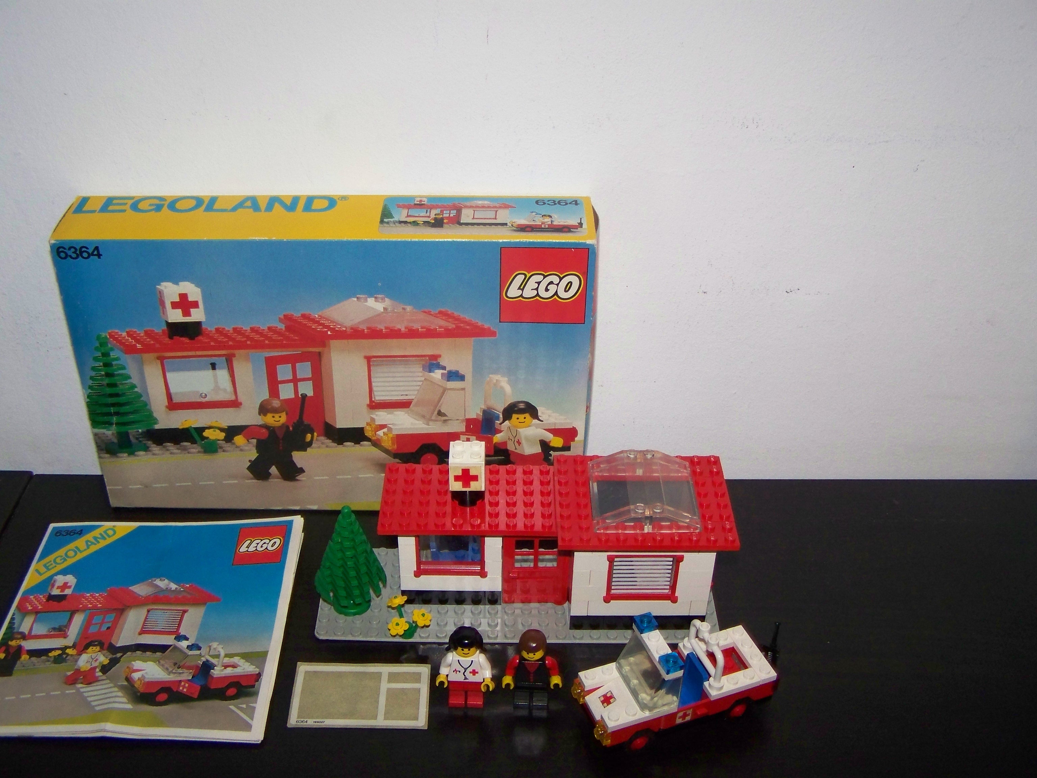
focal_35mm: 38
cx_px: 518
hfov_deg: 49.0
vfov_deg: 37.7
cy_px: 389
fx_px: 1138
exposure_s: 1/30
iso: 200
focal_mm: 6.3
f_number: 2.8
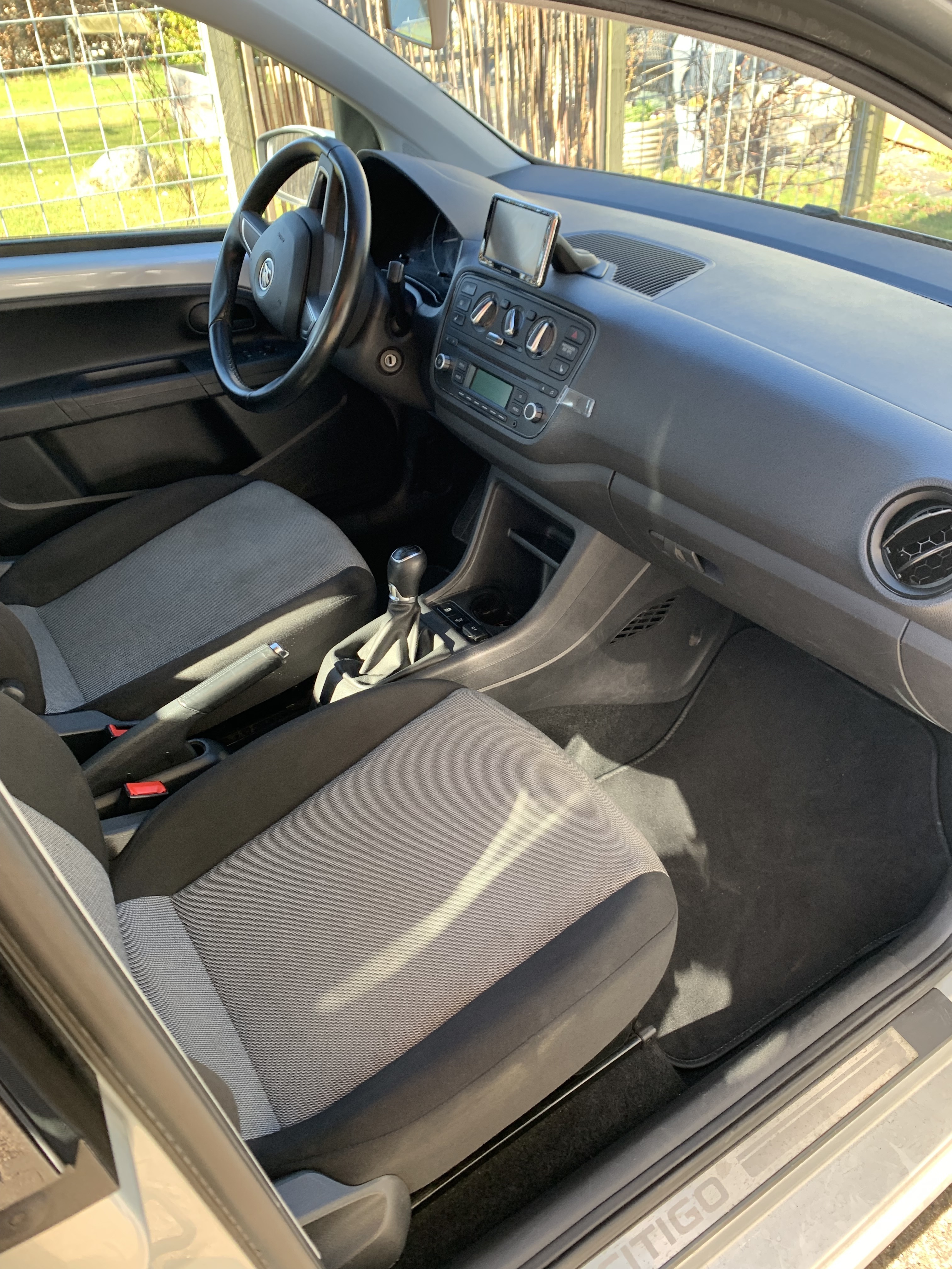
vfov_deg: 67.3
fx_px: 953
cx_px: 476
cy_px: 634
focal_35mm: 26
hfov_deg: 53.1
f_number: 1.8
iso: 64
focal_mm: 4.25
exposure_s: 1/121
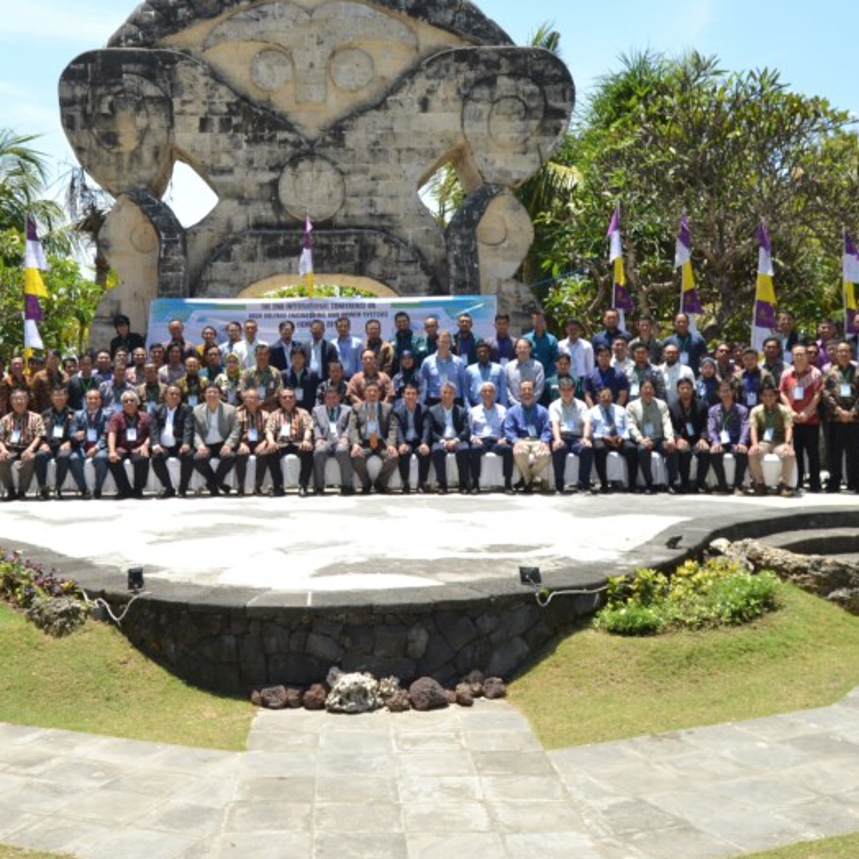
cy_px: 339
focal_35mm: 42
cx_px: 290
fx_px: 1179
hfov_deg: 39.6
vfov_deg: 39.8
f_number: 8
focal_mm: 18
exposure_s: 1/200
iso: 100
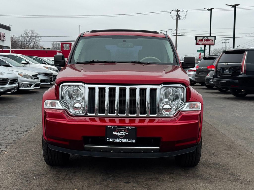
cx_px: 127
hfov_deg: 39.7
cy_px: 95
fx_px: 352
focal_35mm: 48
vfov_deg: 30.3
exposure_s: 1/1770
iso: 64
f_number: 1.78
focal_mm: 6.76
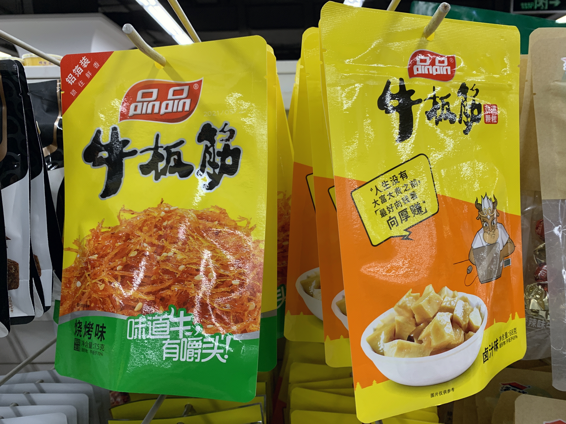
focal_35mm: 26
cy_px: 212
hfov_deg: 67.3
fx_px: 425
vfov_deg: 53.1
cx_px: 283
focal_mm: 4.25
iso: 100
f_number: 1.8
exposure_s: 1/78
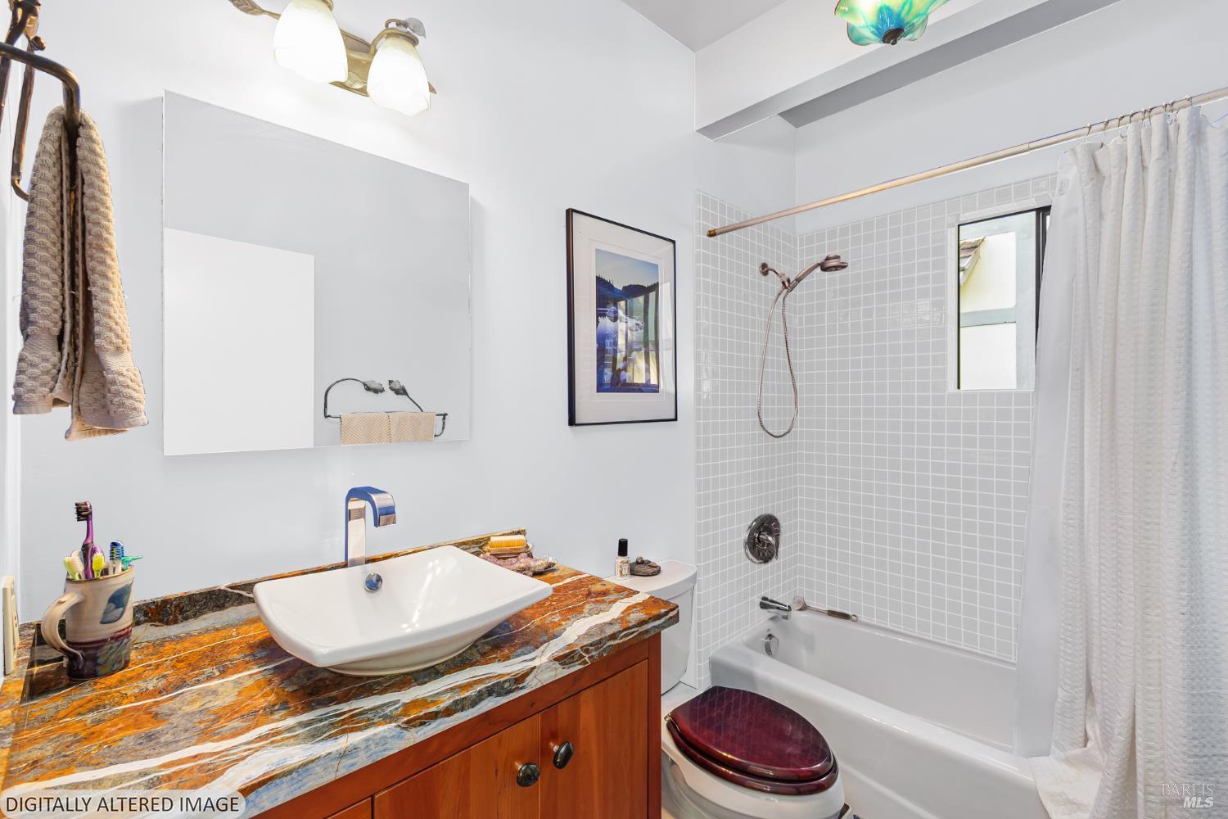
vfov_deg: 77.3
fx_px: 512
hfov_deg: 100.4
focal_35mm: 15
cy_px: 410
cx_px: 614
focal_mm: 10
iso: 100
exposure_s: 2.5
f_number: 7.1
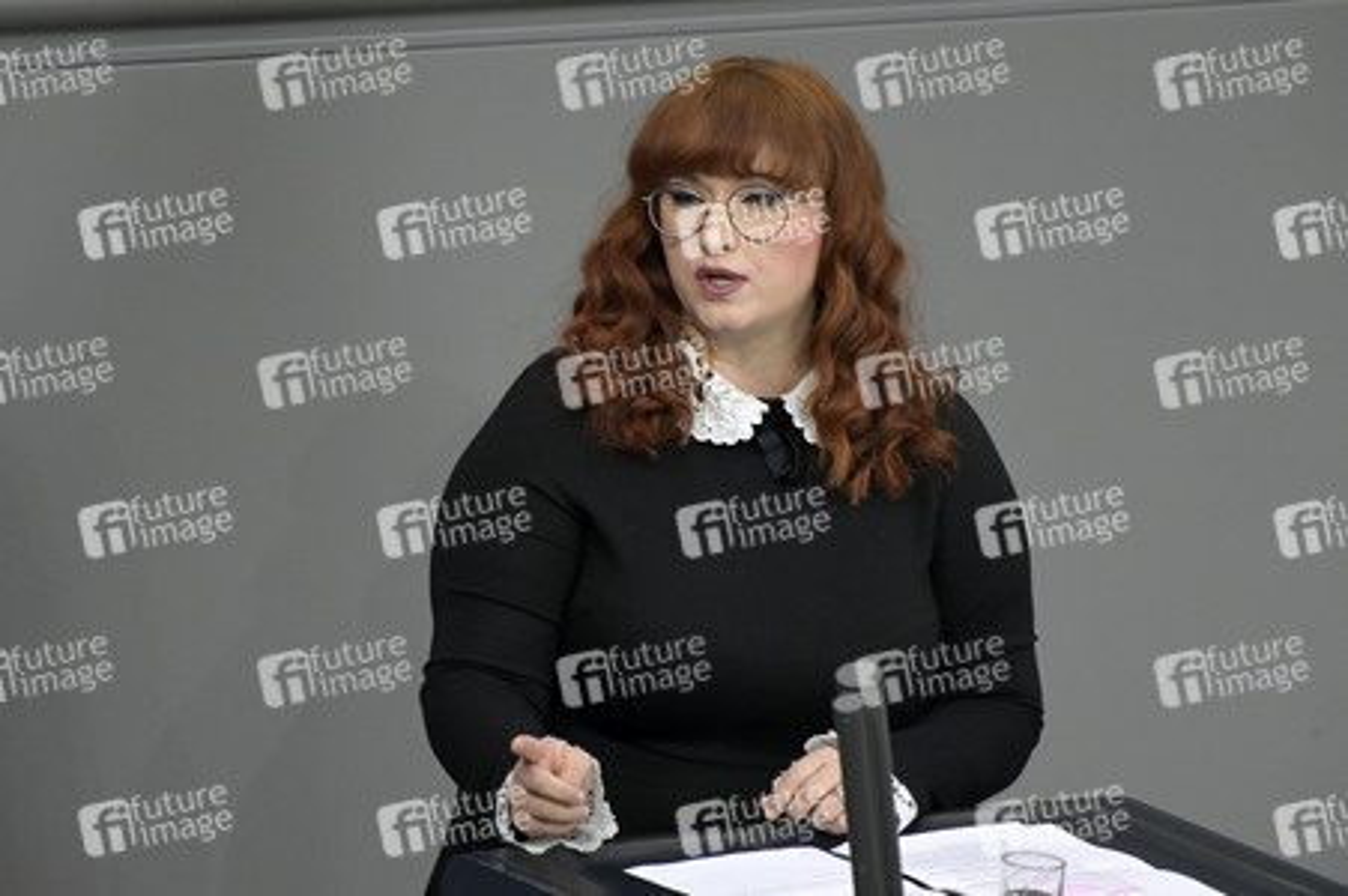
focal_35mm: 500
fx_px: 18708
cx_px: 674
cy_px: 448
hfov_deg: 4.1
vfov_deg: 2.7
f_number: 5.6
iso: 5000
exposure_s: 1/400
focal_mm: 500
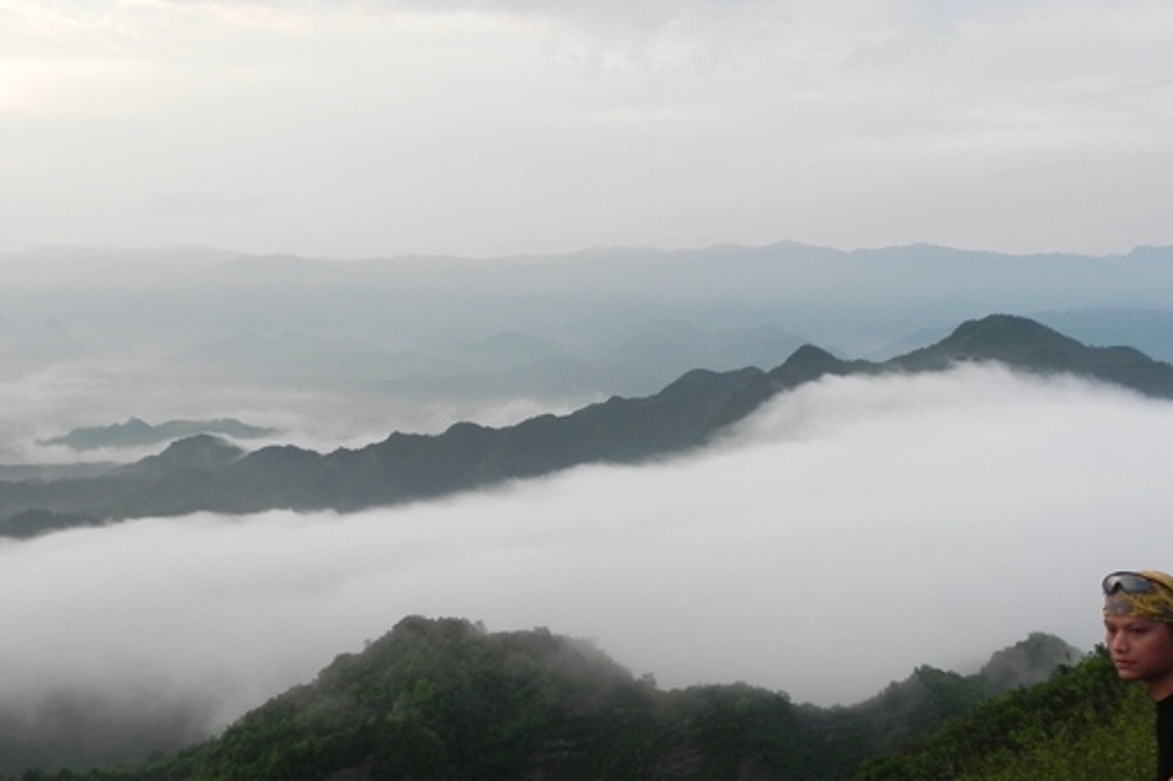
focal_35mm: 41
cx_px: 606
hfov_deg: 47.4
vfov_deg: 32.6
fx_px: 1335
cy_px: 429
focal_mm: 5.2
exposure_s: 1/104
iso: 160
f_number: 3.5
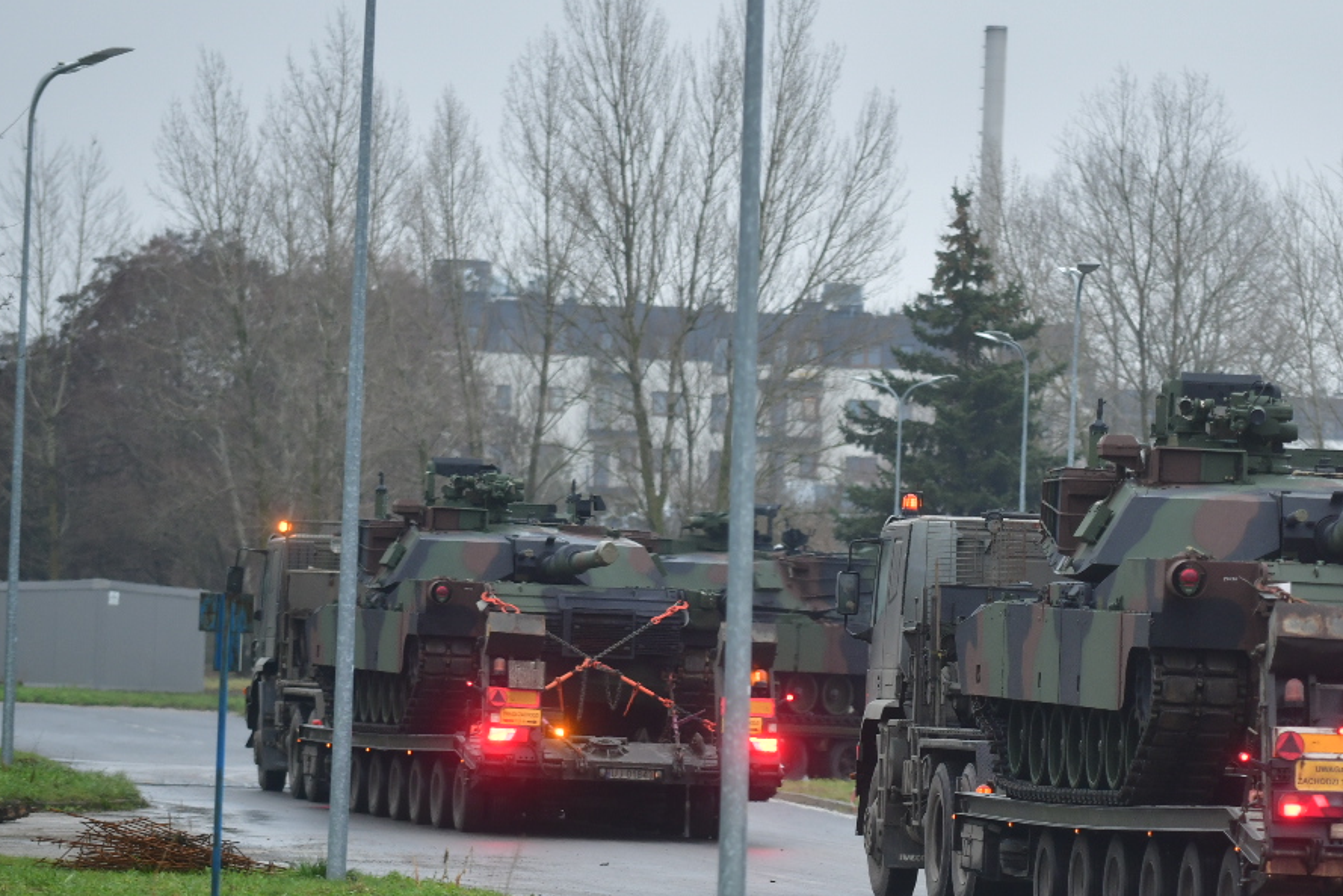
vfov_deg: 5.6
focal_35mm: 246
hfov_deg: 8.4
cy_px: 645
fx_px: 9178
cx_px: 1059
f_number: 2.8
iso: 280
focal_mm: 135
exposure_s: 1/125
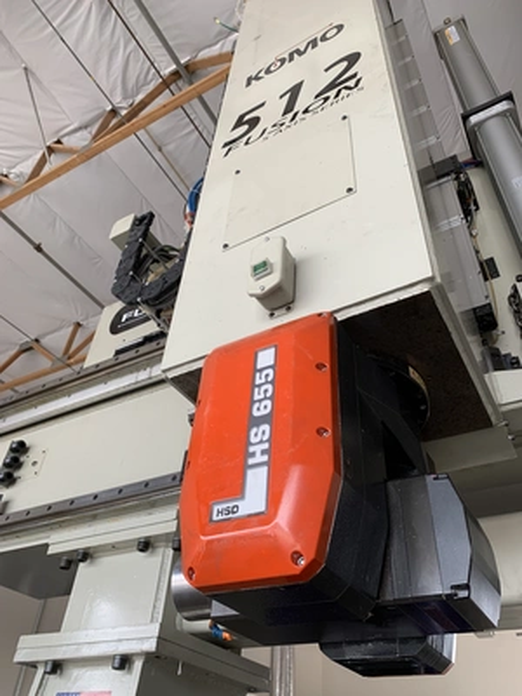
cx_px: 261
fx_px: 523
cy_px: 348
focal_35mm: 26
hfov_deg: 53.1
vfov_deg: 67.3
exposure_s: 1/121
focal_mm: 4.25
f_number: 1.8
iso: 64
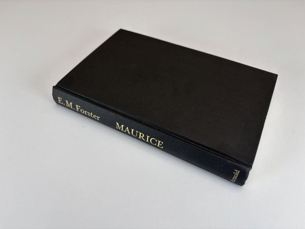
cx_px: 152
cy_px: 114
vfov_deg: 53.1
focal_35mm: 26
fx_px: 229
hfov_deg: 67.3
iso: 32
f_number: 1.6
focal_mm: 6
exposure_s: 1/127
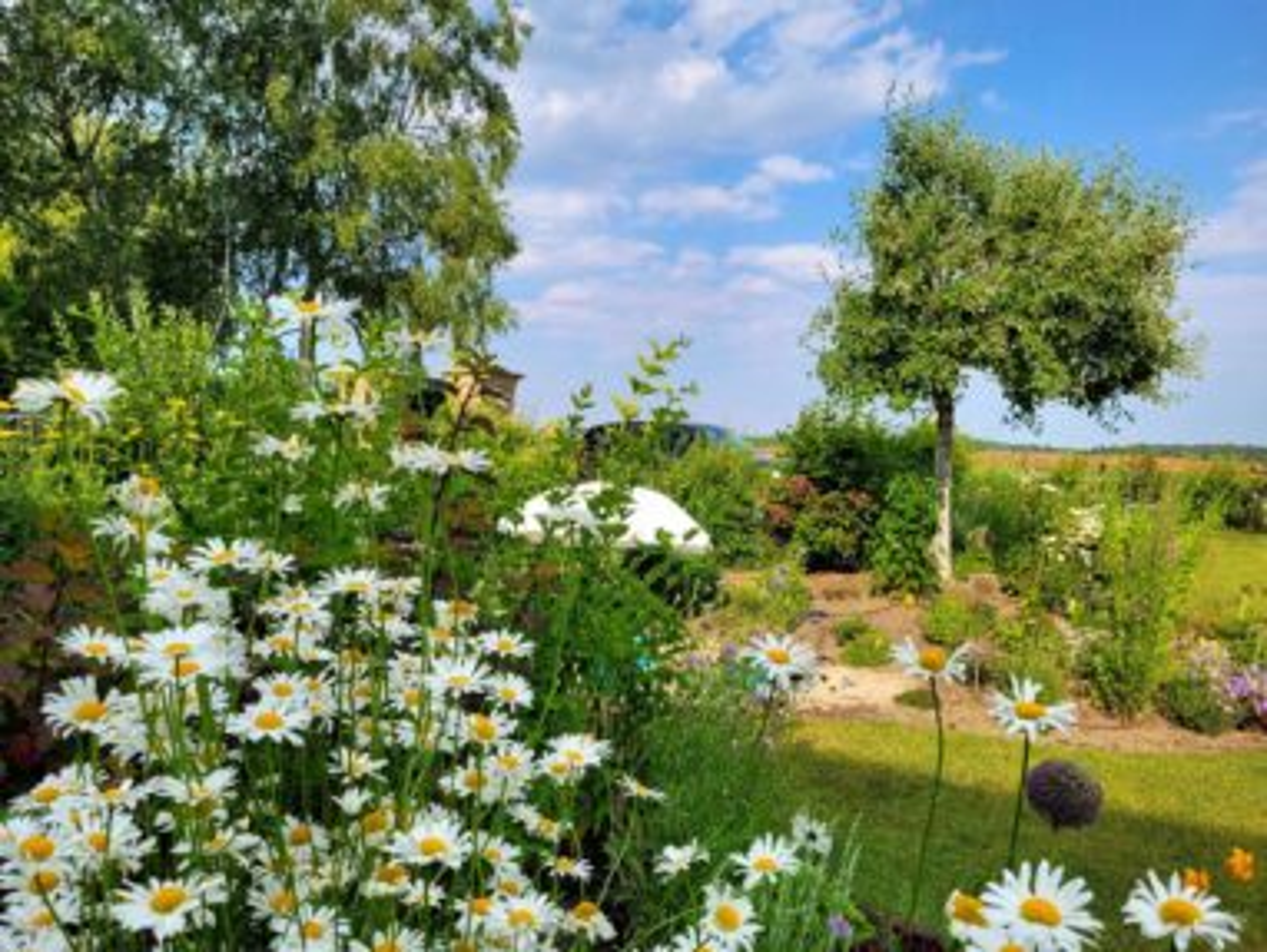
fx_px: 952
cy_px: 476
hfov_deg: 67.3
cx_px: 634
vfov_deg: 53.1
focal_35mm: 26
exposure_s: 1/2000
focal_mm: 5.4
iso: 40
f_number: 1.8
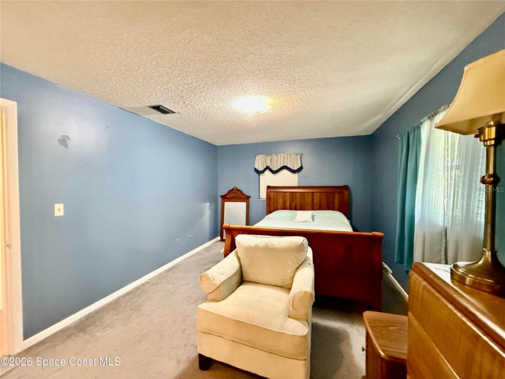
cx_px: 252
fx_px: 204
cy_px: 190
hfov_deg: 102.1
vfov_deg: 85.7
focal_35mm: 14
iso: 1000
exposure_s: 1/60
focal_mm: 2.22
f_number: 2.2
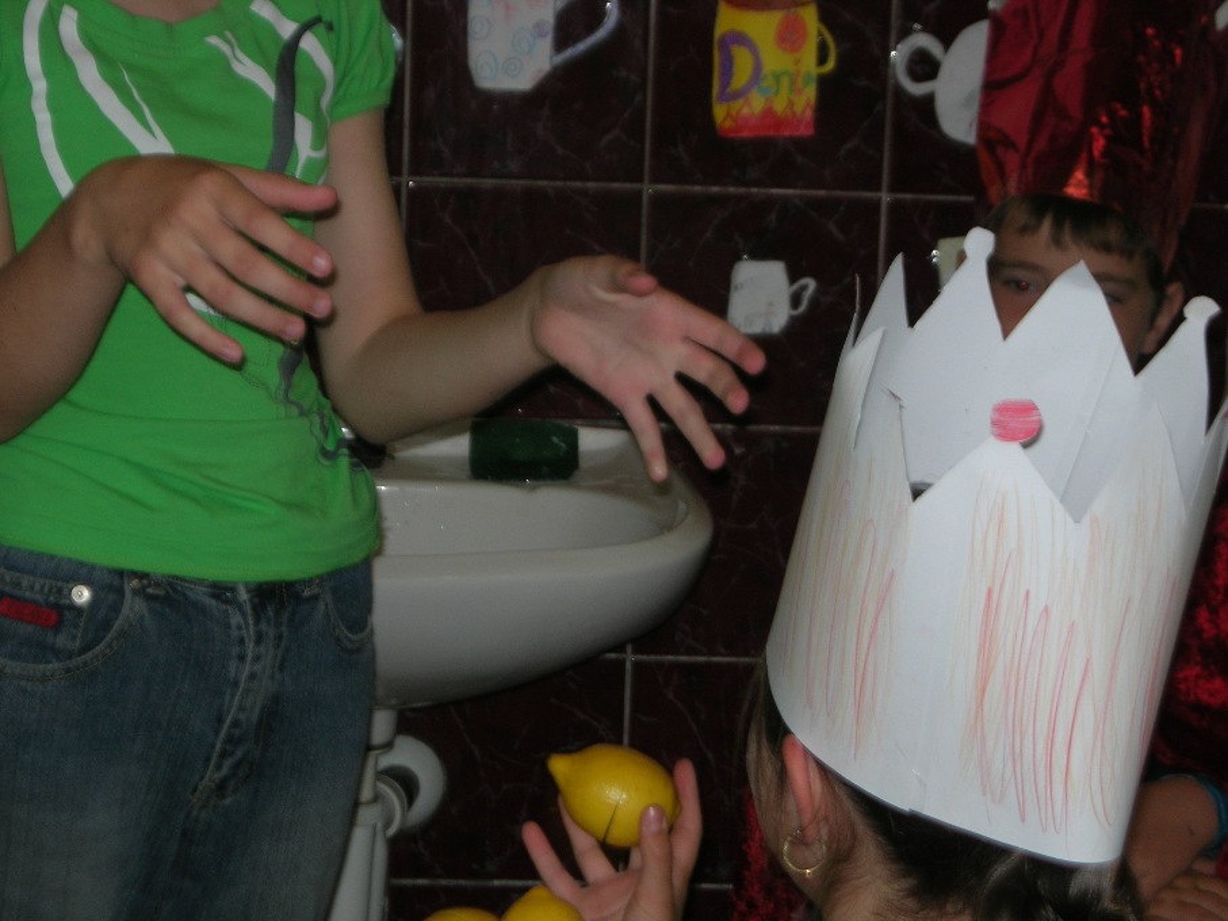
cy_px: 460
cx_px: 614
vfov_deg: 13.1
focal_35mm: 113
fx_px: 4008
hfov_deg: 17.4
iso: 64
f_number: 4.9
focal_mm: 23.4
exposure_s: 1/60.1
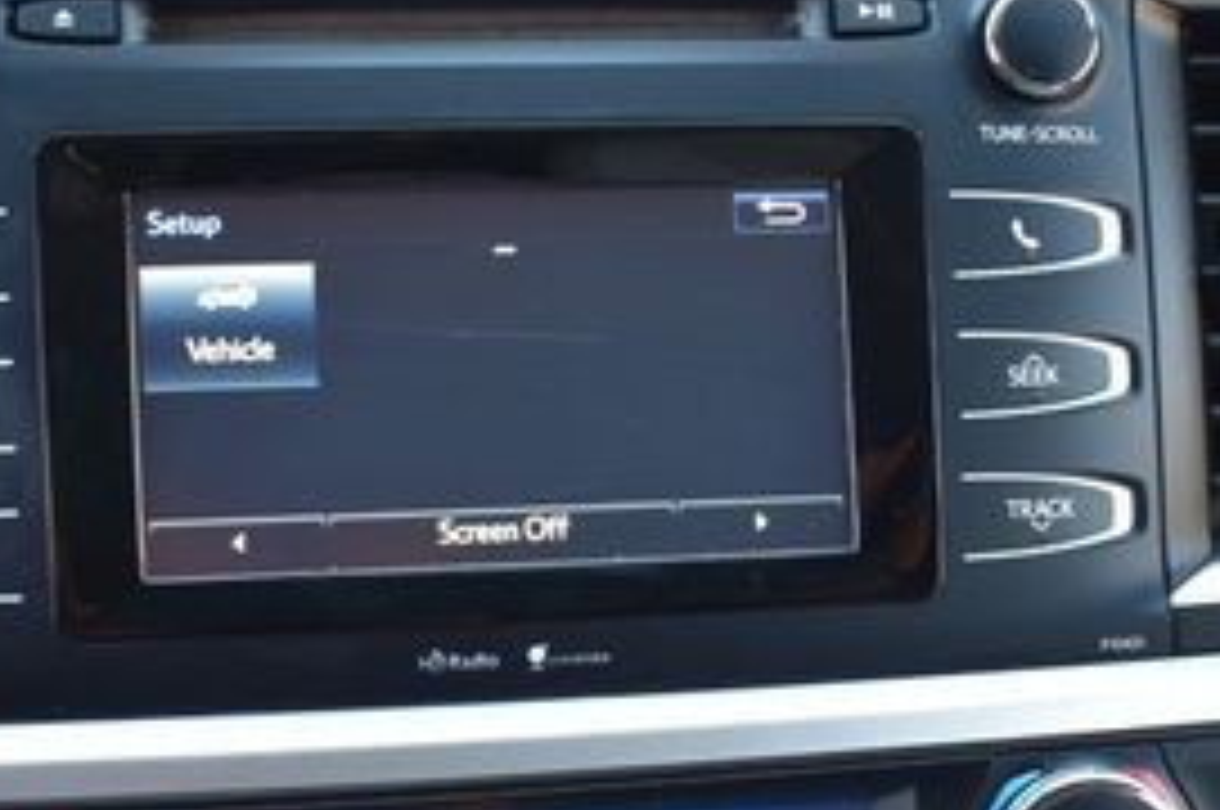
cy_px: 585
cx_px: 806
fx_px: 2640
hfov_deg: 25.9
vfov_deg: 17.4
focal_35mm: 78
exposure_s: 1/20
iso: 400
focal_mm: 22
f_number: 6.3
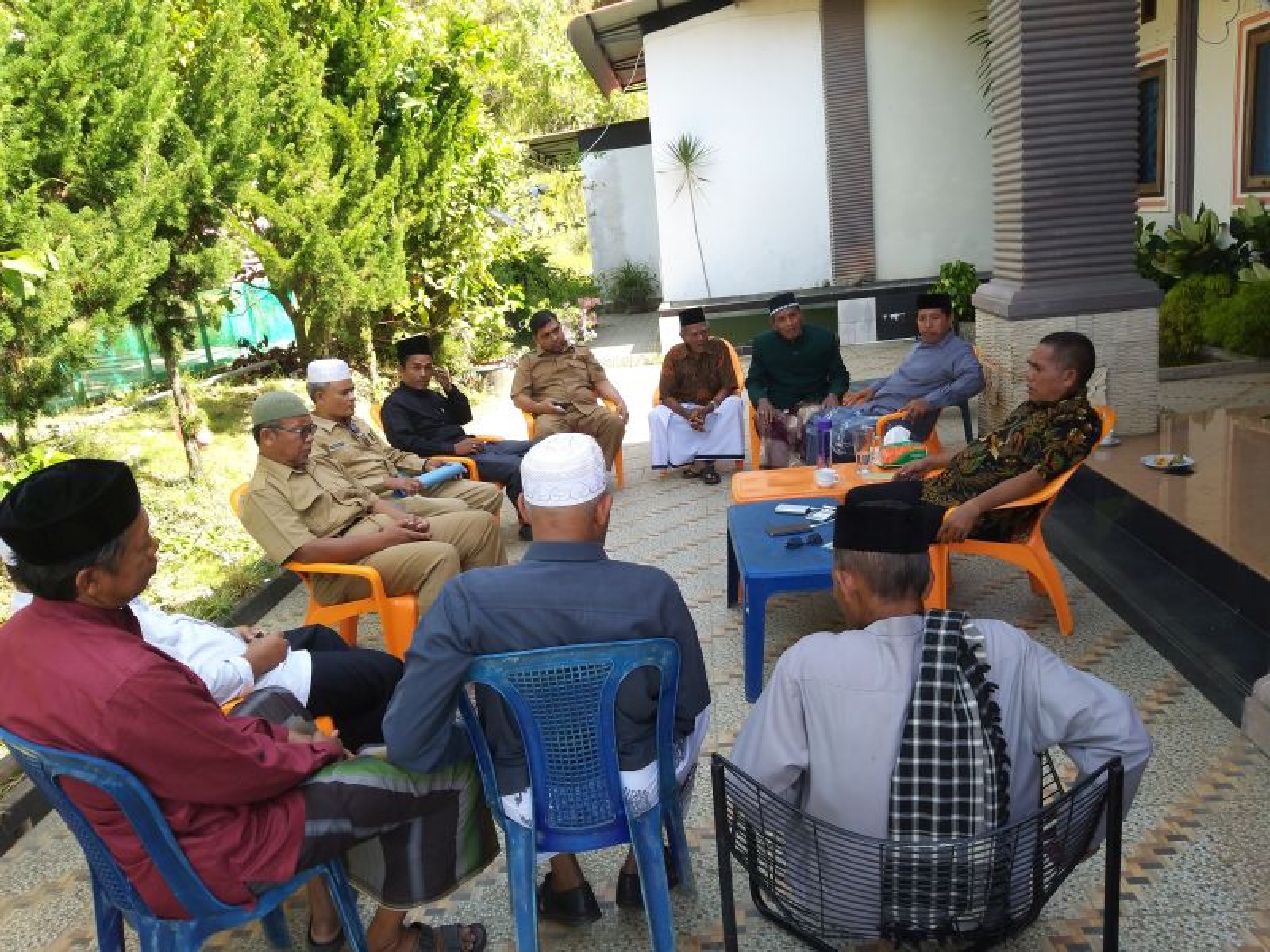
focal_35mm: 27
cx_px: 635
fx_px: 991
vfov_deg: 51.4
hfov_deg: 65.3
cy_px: 476
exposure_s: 1/313
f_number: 1.7
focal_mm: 3.93
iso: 50
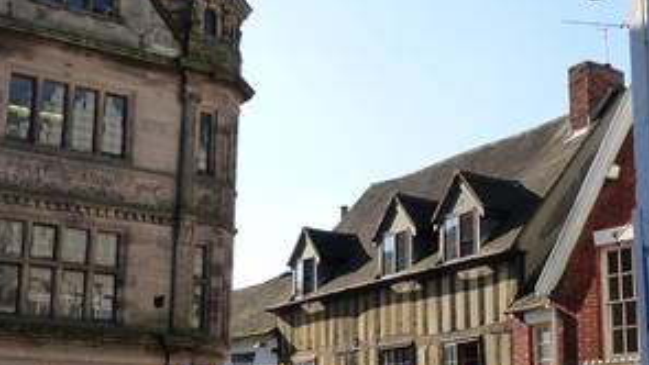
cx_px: 420
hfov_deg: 35.2
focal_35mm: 59
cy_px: 257
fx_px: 1015
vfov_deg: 20.3
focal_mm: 4.5
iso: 160
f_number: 4
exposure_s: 1/500
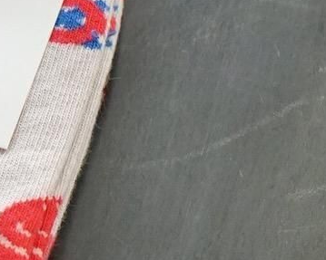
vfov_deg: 5.5
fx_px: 2682
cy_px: 287
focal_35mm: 278
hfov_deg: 6.9
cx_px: -163
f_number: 5
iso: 1600
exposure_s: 1/160
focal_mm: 59
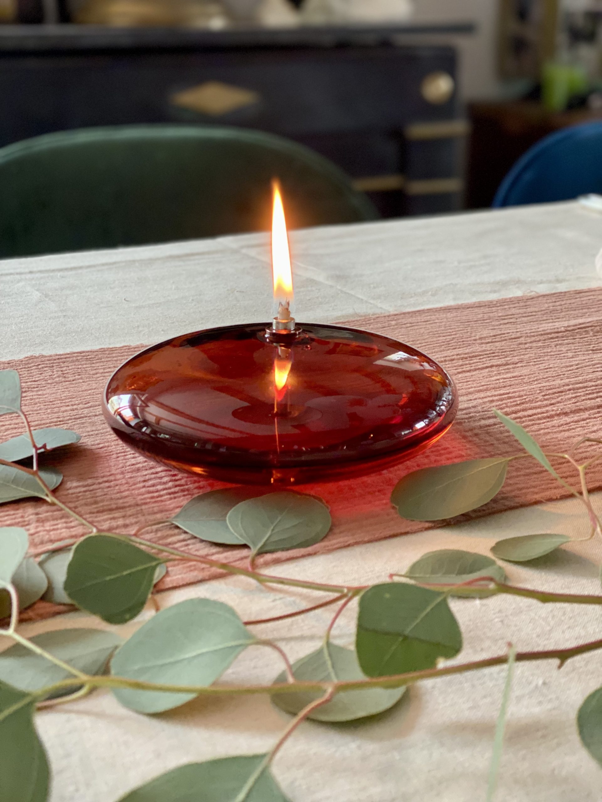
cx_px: 301
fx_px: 1206
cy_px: 401
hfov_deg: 28.0
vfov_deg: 36.8
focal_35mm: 52
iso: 200
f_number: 2
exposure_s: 1/122
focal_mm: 6
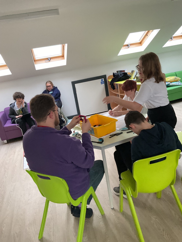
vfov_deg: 61.7
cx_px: 91
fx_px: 203
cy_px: 121
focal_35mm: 29
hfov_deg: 48.2
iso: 200
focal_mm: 3
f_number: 1.8
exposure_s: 1/60
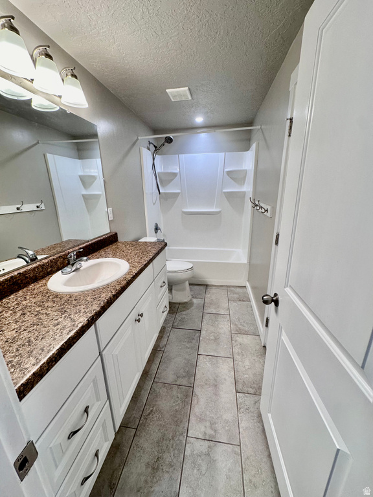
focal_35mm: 14
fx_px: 201
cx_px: 186
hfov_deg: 85.7
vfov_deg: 102.1
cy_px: 248
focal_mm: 2.22
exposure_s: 1/120
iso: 160
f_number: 2.2
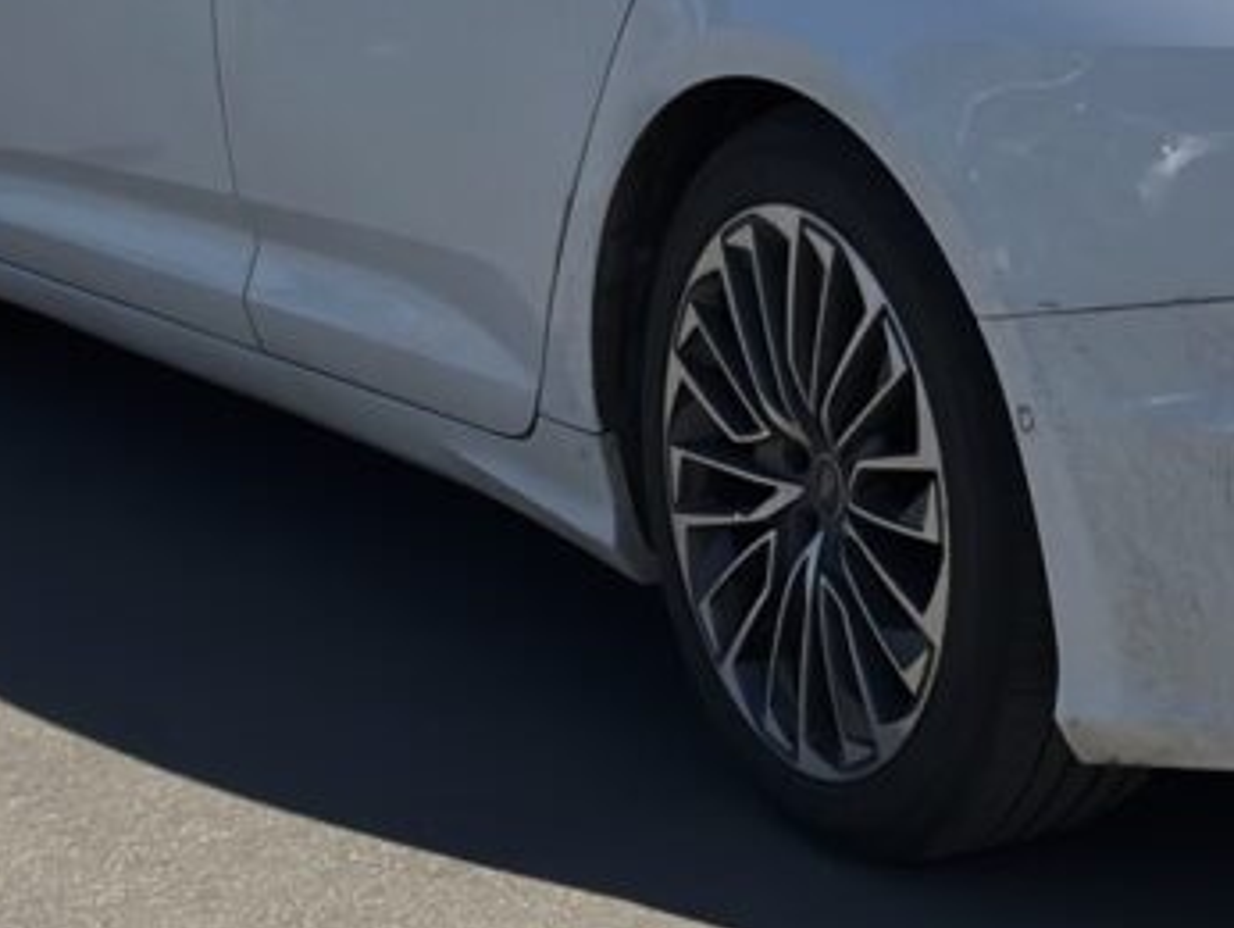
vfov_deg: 10.4
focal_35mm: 142
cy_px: 18
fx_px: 5066
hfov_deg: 13.7
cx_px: 1266
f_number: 1.78
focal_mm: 6.86
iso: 100
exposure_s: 1/13699
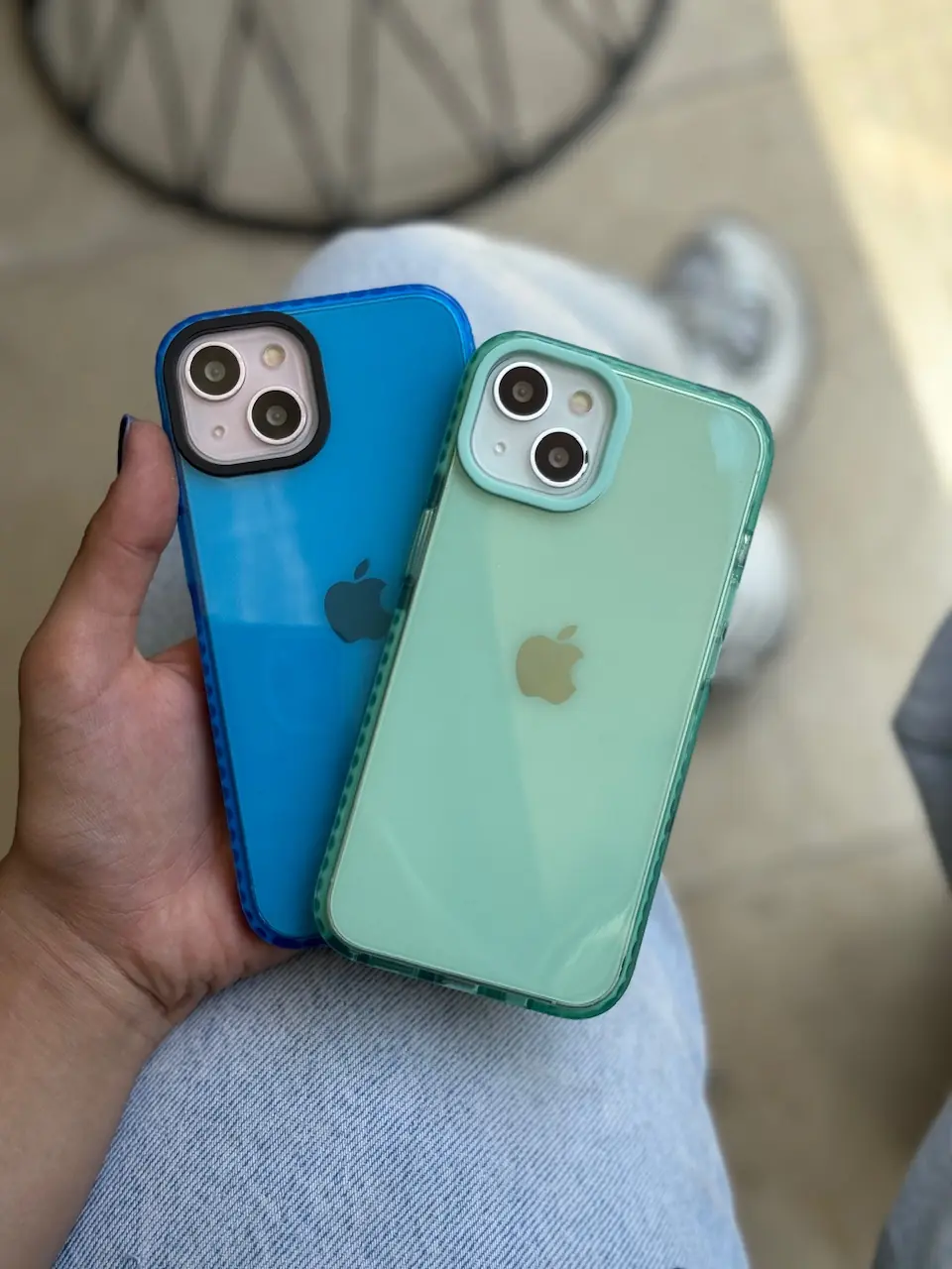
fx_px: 1760
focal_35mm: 48
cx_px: 476
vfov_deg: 39.7
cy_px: 634
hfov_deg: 30.3
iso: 64
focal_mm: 6.76
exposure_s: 1/952
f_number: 1.78
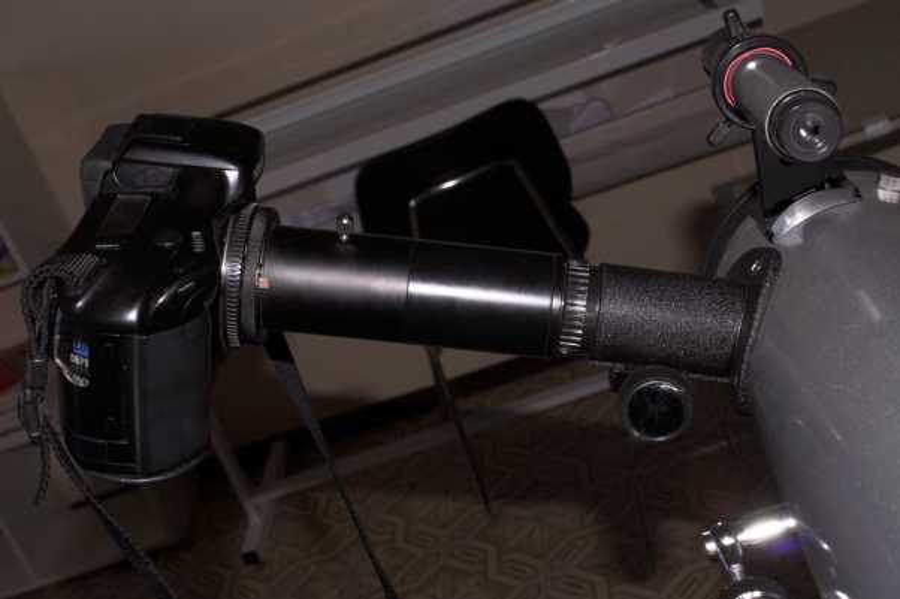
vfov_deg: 25.7
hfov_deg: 37.9
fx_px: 1312
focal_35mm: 52
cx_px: 450
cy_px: 300
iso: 400
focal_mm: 35
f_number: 13
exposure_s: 1/60
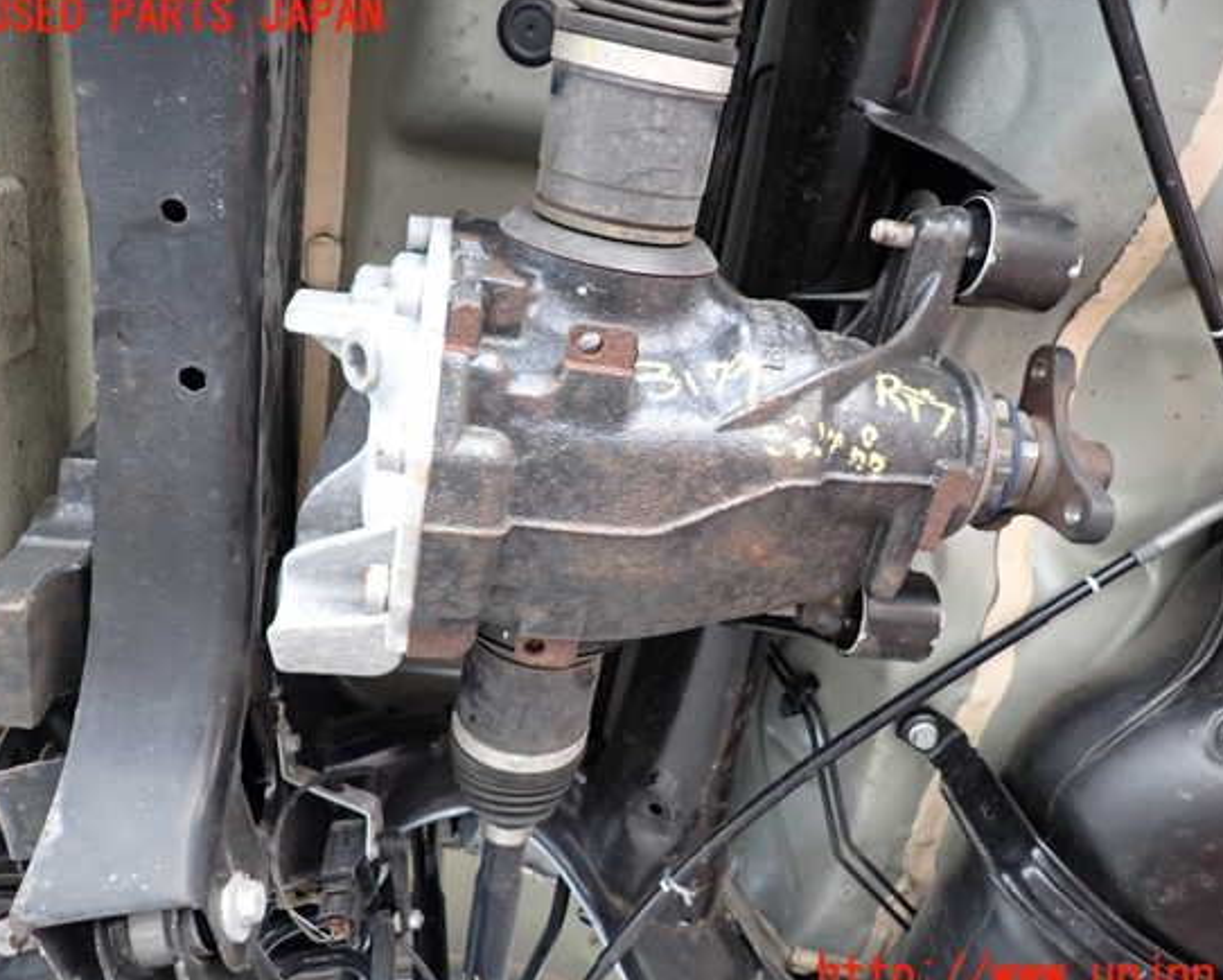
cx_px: 650
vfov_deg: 53.2
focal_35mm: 27
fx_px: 978
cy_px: 497
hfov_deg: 64.0
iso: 200
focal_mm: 4.5
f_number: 2
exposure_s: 1/30
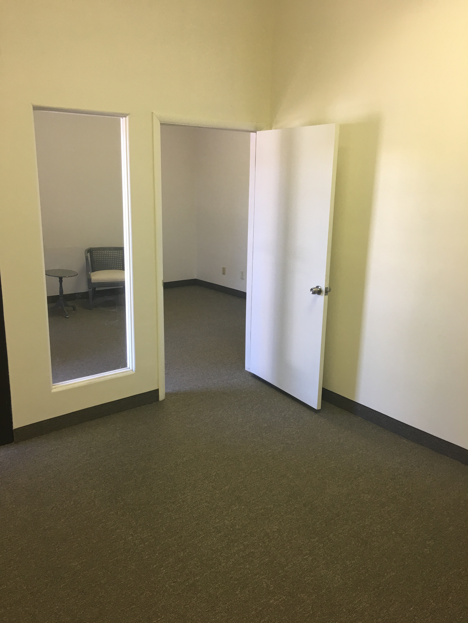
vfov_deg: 61.7
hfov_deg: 48.2
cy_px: 312
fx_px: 523
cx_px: 234
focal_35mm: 29
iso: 25
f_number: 2.2
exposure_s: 1/15
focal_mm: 4.15
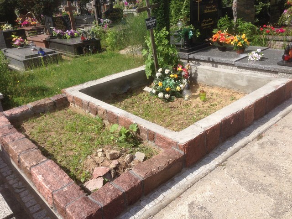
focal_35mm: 33
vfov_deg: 42.9
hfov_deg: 55.4
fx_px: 278
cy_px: 110
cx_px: 146
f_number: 2.4
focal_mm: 4.12
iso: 50
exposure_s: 1/2169
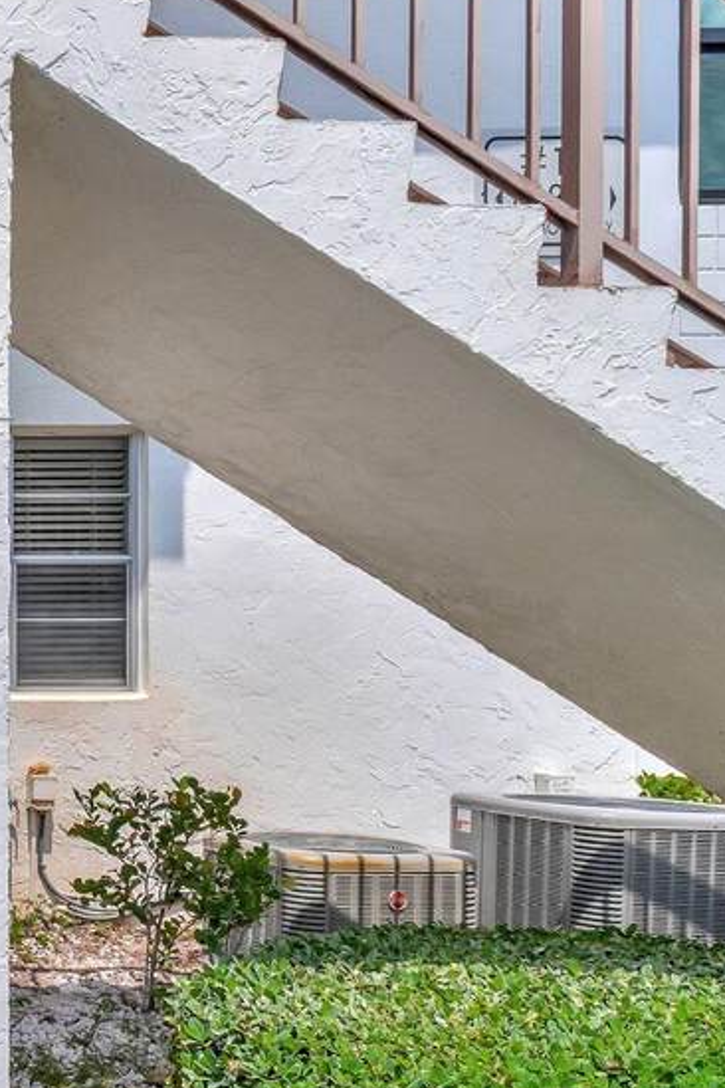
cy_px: 691
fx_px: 1057
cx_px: -374
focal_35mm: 35
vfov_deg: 53.7
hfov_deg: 26.6
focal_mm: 10
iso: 1100
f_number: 8
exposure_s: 1/1250
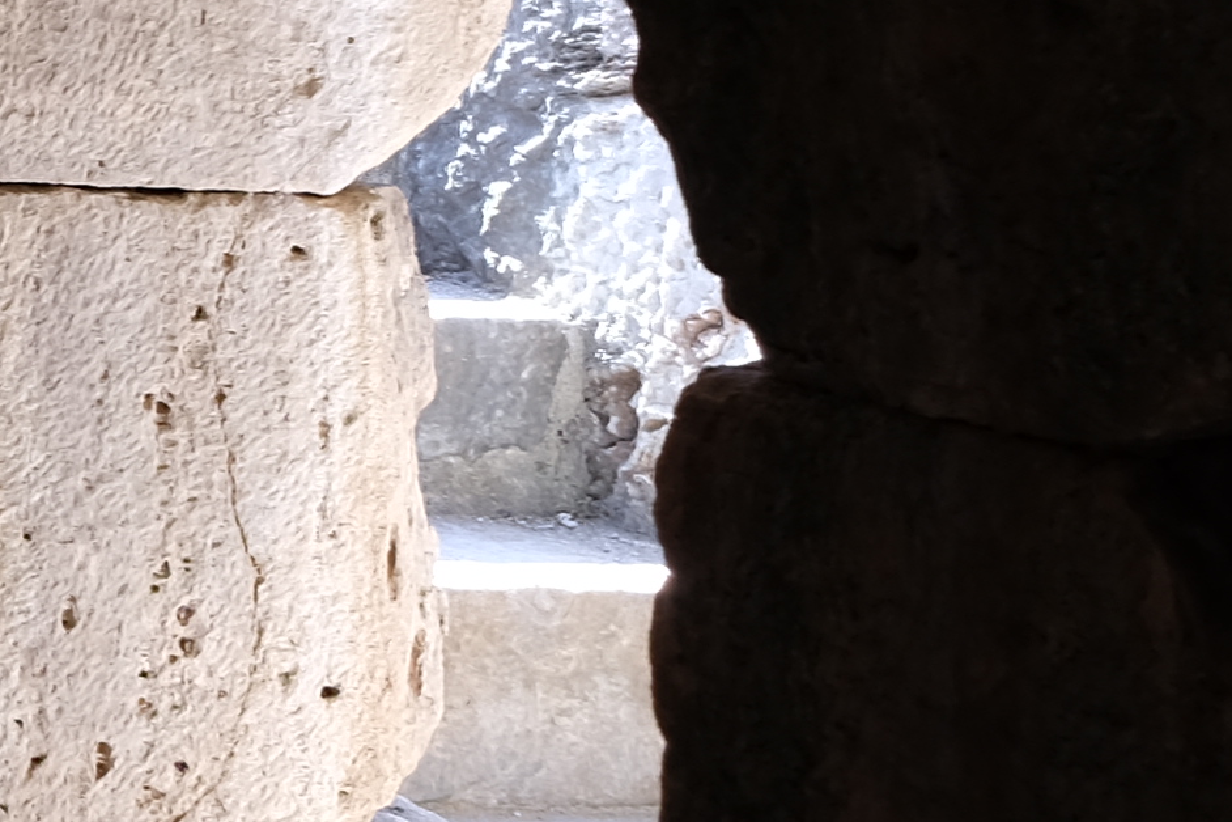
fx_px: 2669
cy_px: -194
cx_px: -1392
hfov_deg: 17.0
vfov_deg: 16.7
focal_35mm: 78
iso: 200
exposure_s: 1/80
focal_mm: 10
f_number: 4
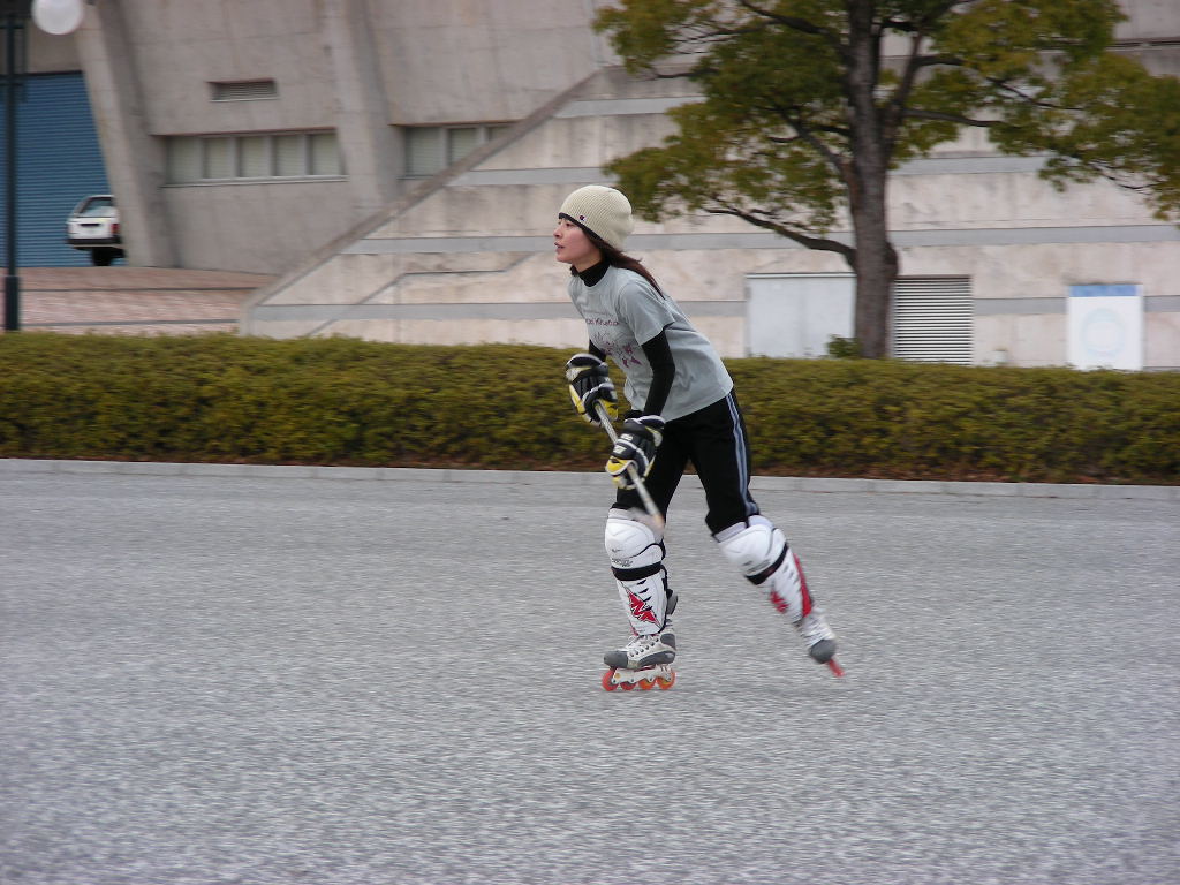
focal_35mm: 196
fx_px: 6681
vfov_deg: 7.6
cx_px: 590
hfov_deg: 10.1
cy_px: 442
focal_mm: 32.7
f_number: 3.5
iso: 50
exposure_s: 1/107
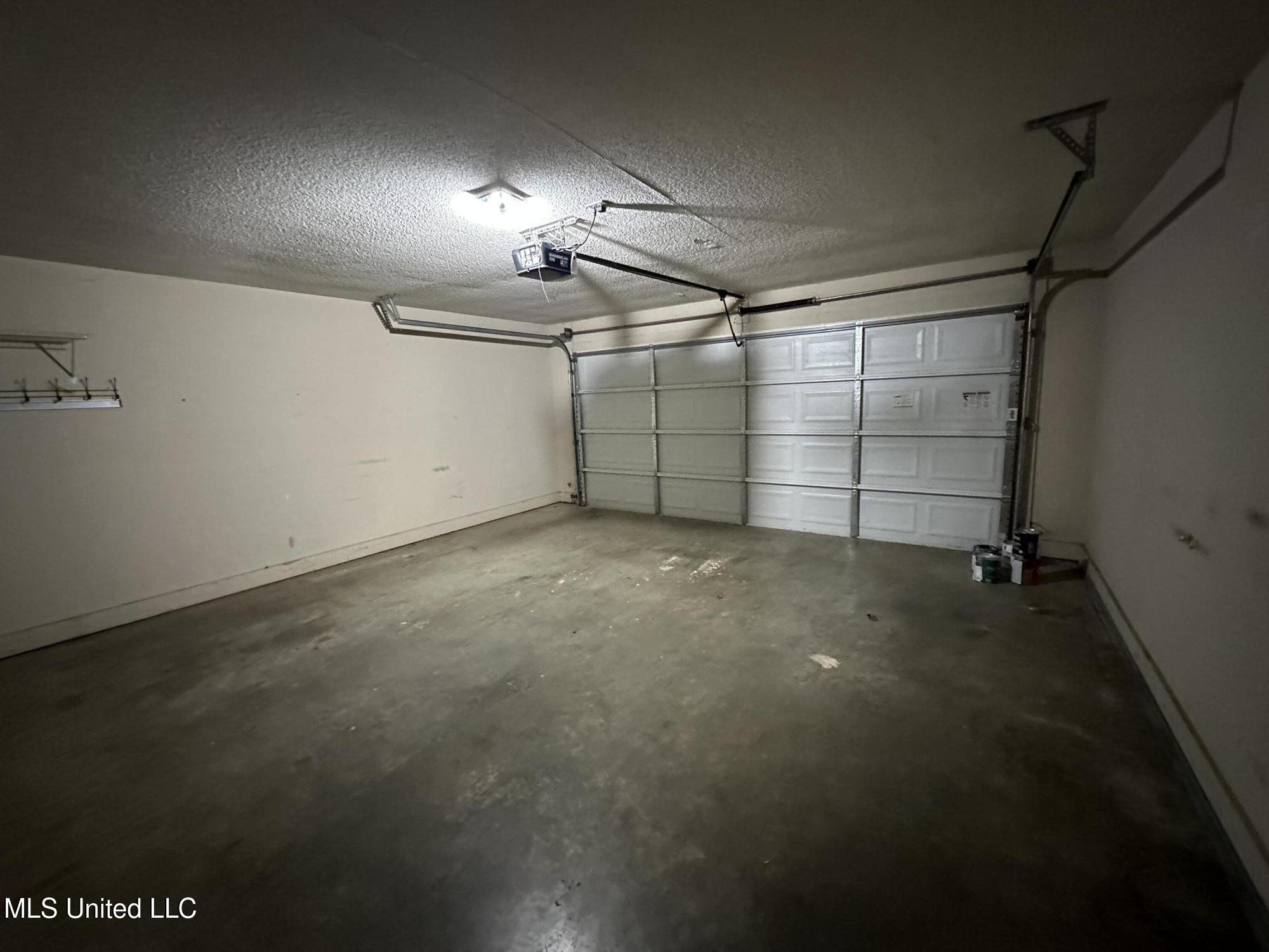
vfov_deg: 85.7
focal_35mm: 14
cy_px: 476
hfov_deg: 102.1
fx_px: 513
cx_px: 634
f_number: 2.2
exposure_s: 1/40
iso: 1000
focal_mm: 2.22
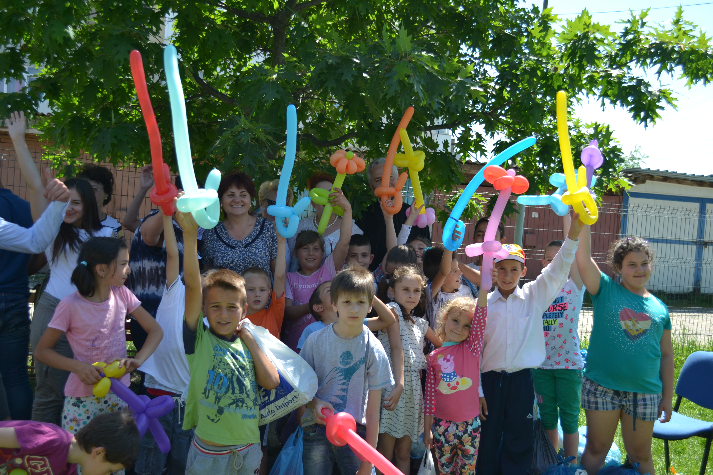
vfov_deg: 34.2
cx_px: 356
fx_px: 772
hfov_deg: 49.6
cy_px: 238
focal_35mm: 39
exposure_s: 1/250
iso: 100
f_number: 4.2
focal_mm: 26
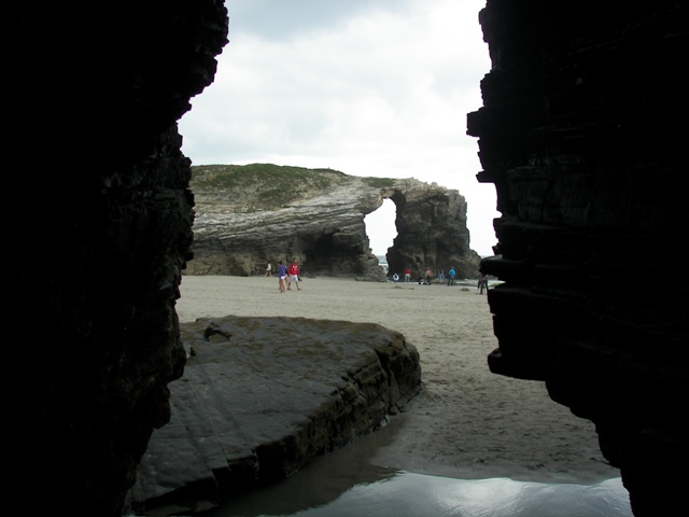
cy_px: 258
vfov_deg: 39.7
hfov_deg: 51.4
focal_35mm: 36
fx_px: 717
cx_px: 344
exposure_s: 1/320
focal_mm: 6
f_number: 2.8
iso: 50
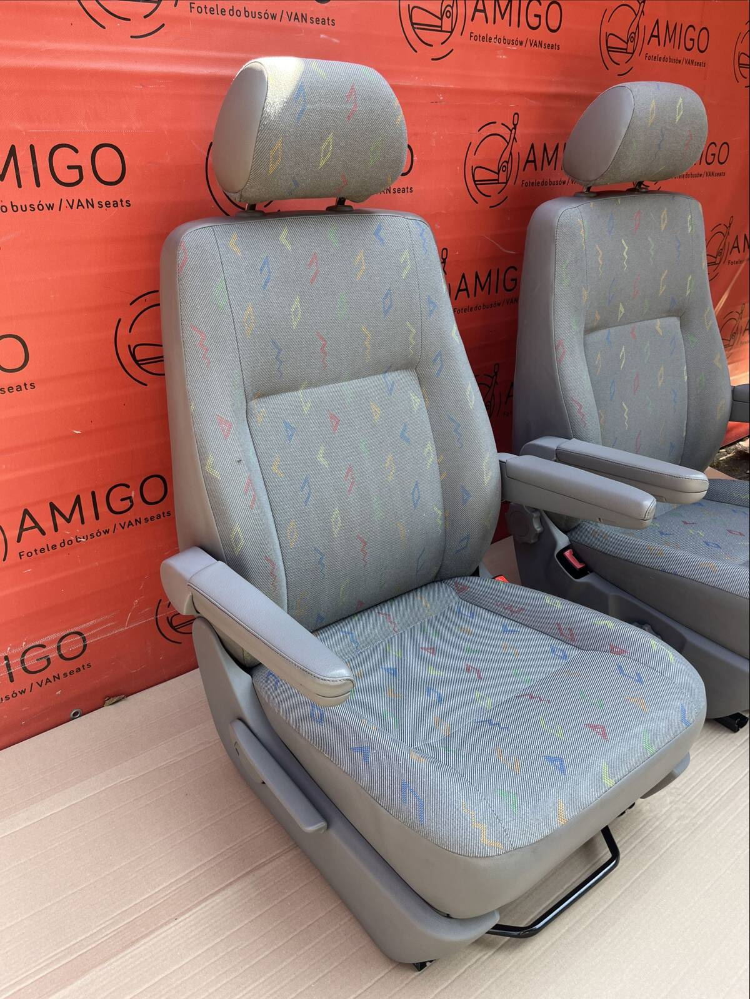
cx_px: 375
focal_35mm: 26
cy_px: 500
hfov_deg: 53.1
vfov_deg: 67.3
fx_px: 751
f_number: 1.6
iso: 40
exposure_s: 1/159
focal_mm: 5.1
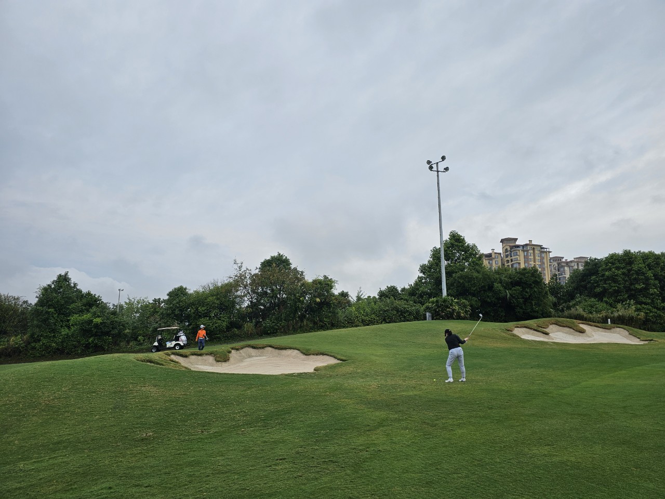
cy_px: 250
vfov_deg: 58.9
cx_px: 332
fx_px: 442
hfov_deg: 73.9
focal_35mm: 23
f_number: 1.7
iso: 10
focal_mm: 6.3
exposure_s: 1/909
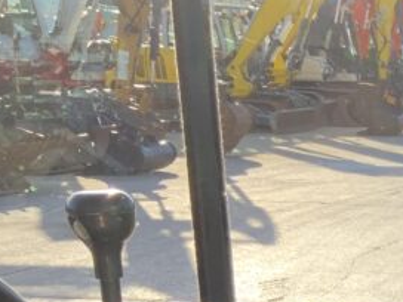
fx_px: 1269
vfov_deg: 13.0
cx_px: 748
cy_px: 415
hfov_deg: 15.3
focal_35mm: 109
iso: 16
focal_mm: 3
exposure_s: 1/355
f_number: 1.8
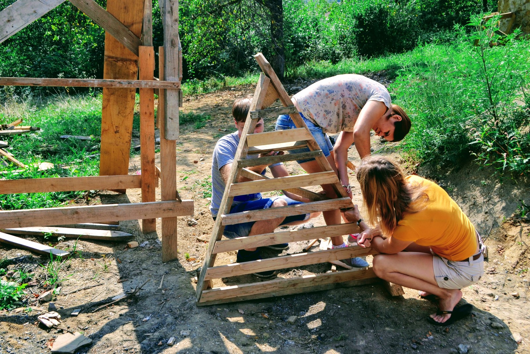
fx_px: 530
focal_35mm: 36
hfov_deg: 53.1
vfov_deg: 36.9
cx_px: 265
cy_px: 177
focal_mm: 24
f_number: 7.1
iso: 100
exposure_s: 1/200
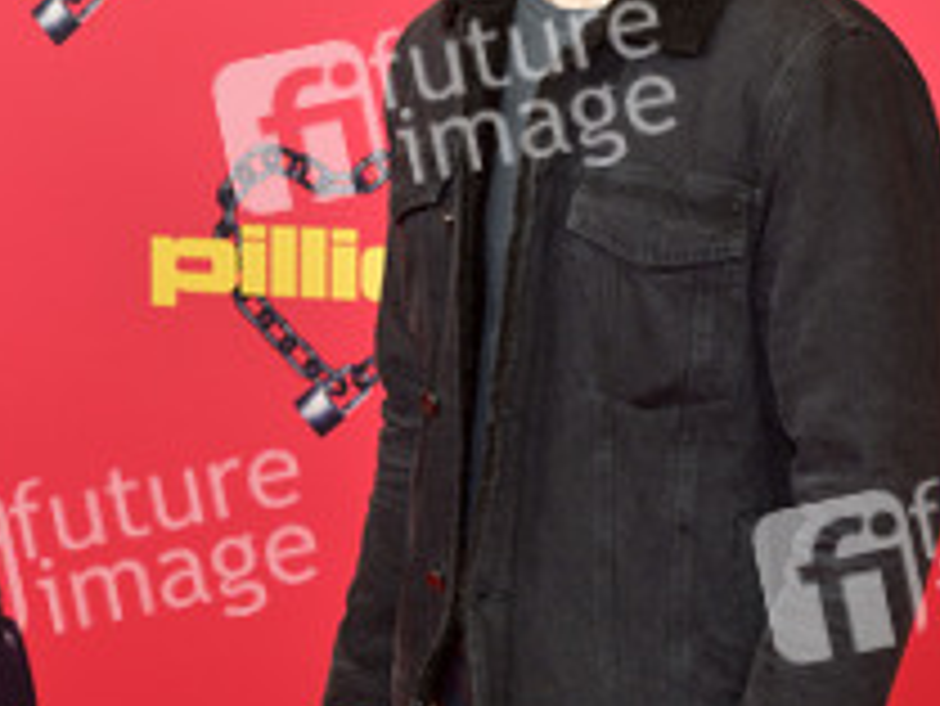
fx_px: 2500
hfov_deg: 21.3
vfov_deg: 16.1
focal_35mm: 92
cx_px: 576
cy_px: 333
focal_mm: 50
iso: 1000
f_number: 6.3
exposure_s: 1/250
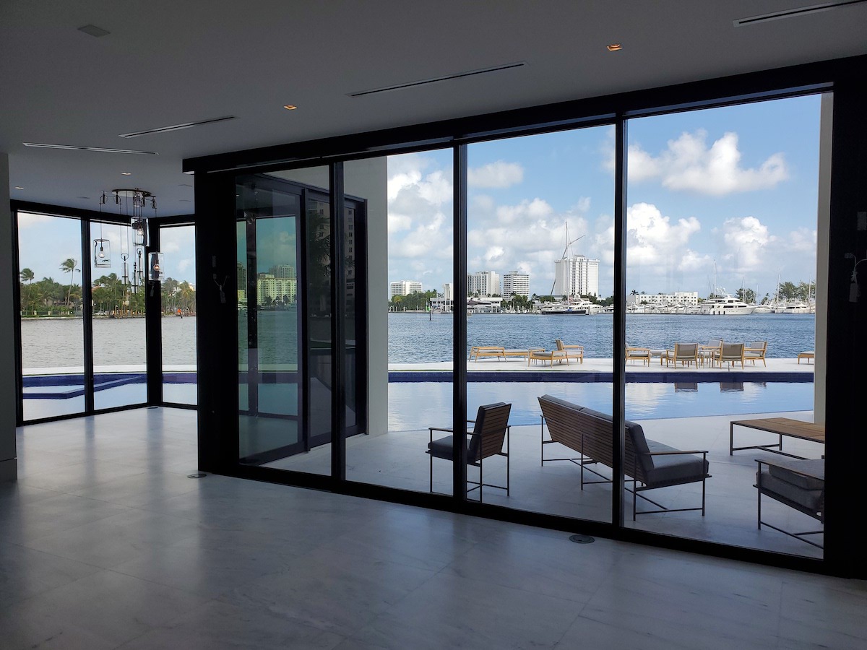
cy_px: 325
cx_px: 434
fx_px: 651
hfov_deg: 67.3
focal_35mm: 26
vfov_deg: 53.1
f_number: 2.4
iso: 50
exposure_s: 1/461
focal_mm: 4.3
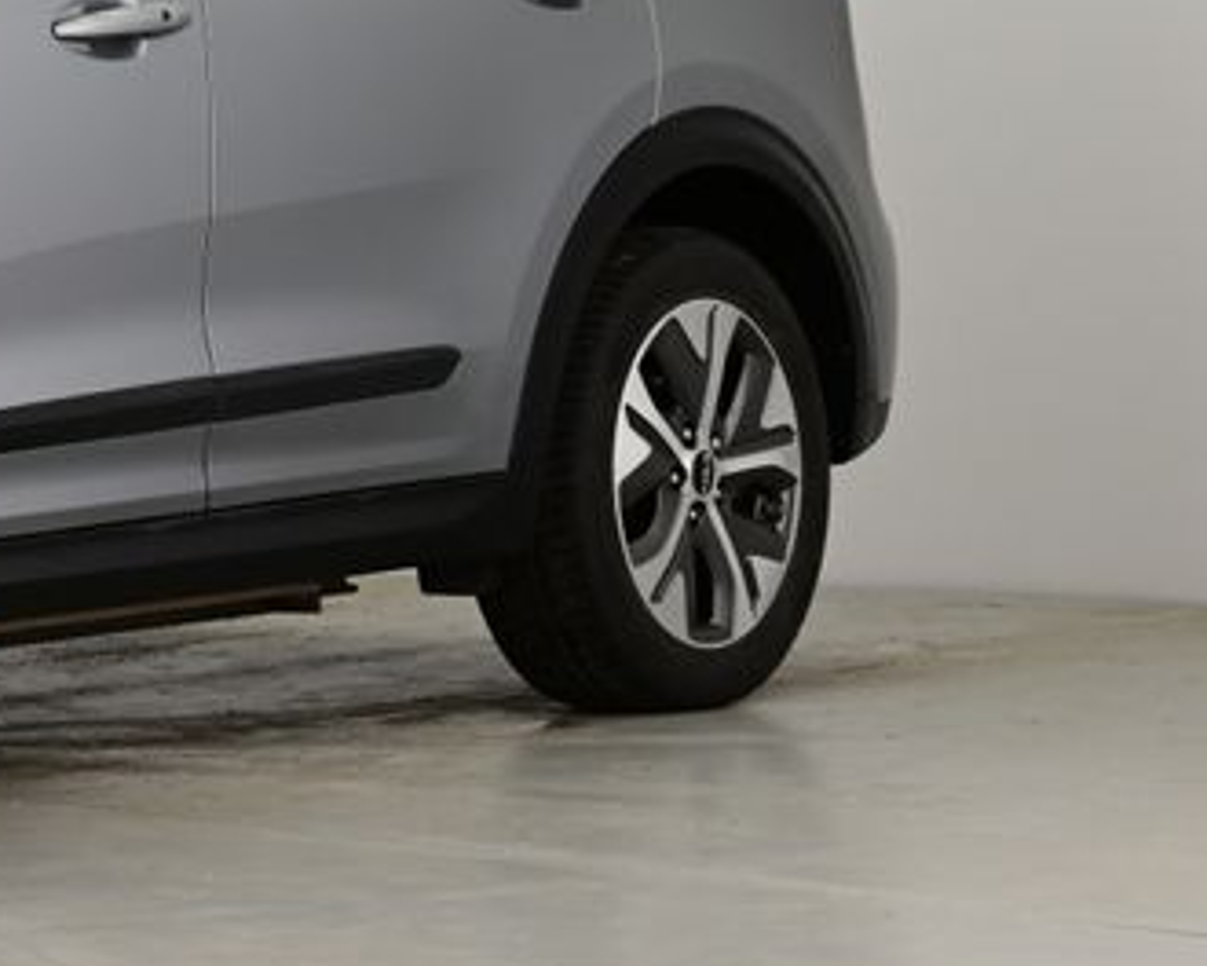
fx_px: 7287
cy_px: 102
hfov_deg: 9.2
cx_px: -578
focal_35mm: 204
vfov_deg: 7.6
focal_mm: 70
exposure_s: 1/50
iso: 500
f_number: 8
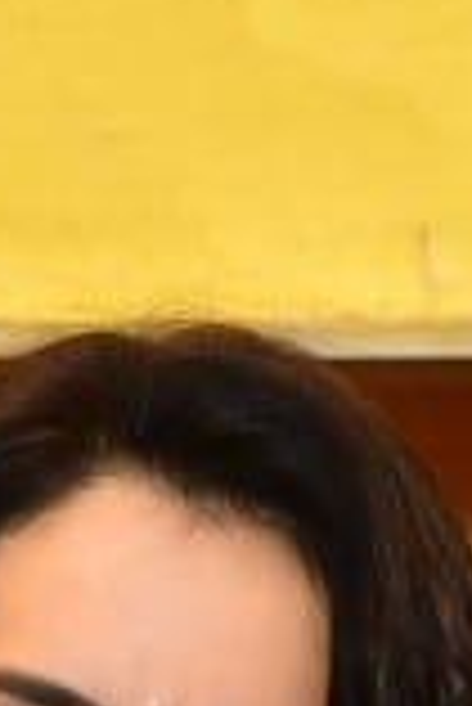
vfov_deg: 3.9
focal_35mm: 520
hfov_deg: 2.6
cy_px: 1767
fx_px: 10203
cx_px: 225
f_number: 5
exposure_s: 1/160
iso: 2000
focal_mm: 85
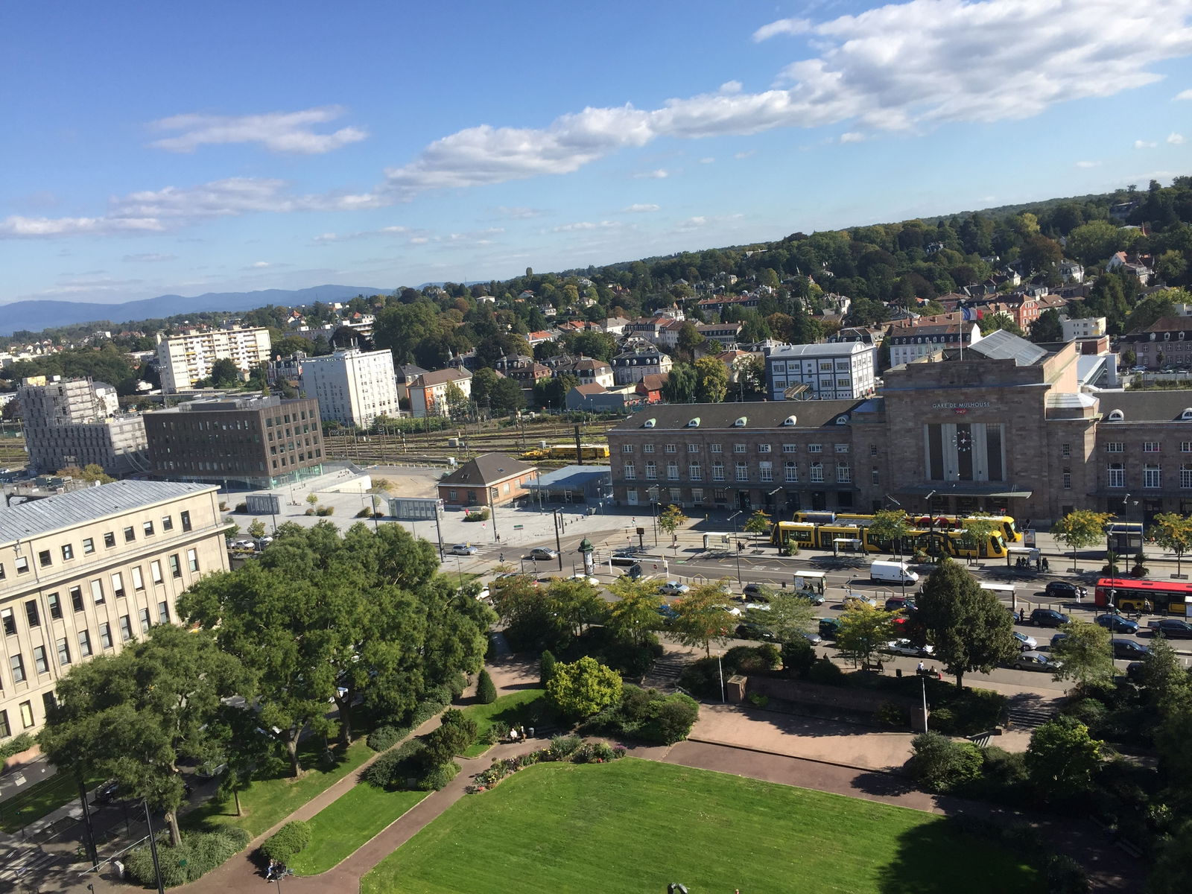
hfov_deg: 61.7
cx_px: 596
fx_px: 999
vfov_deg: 48.2
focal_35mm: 29
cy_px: 447
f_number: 2.2
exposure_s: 1/1412
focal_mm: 4.15
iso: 32
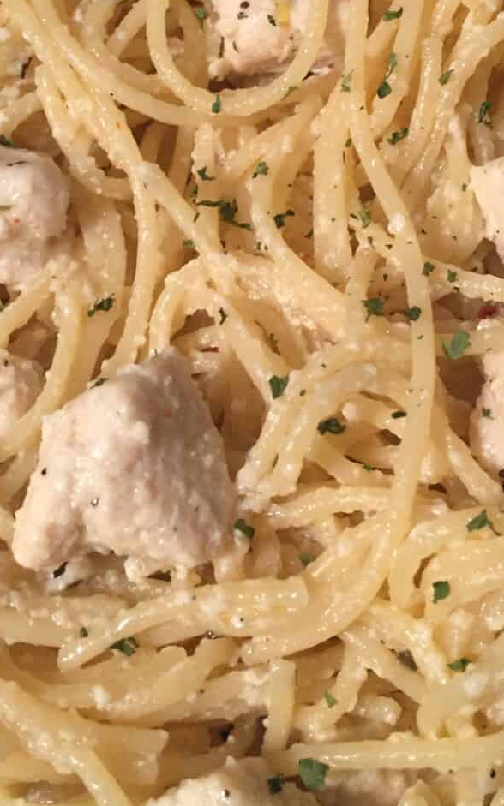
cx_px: 296
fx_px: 1077
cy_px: 223
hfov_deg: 26.3
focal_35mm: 49
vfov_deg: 40.1
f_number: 2.2
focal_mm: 4.15
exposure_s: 1/30
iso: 125
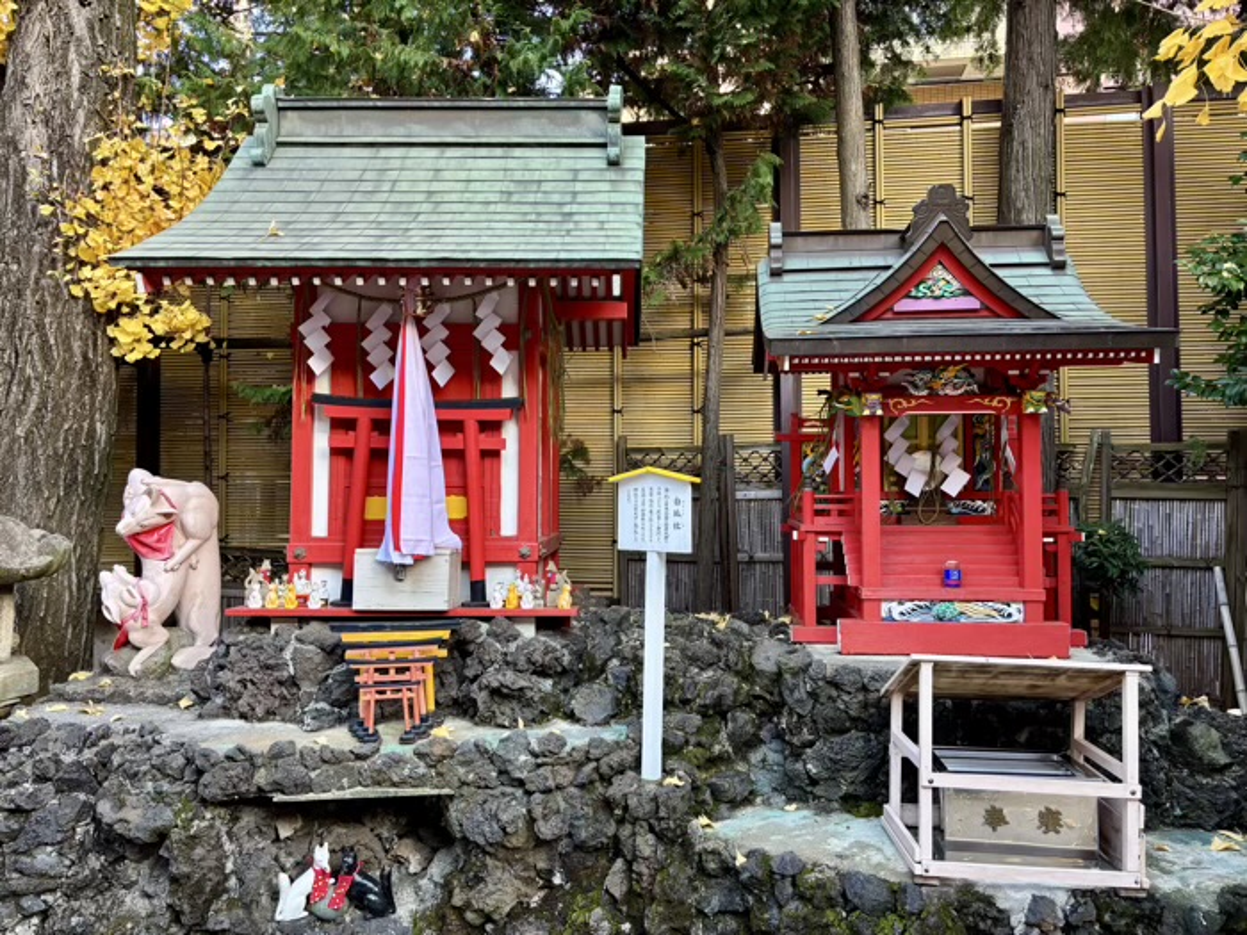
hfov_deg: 67.3
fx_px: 937
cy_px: 468
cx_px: 624
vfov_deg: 53.1
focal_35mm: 26
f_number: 1.6
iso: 80
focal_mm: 5.96
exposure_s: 1/121
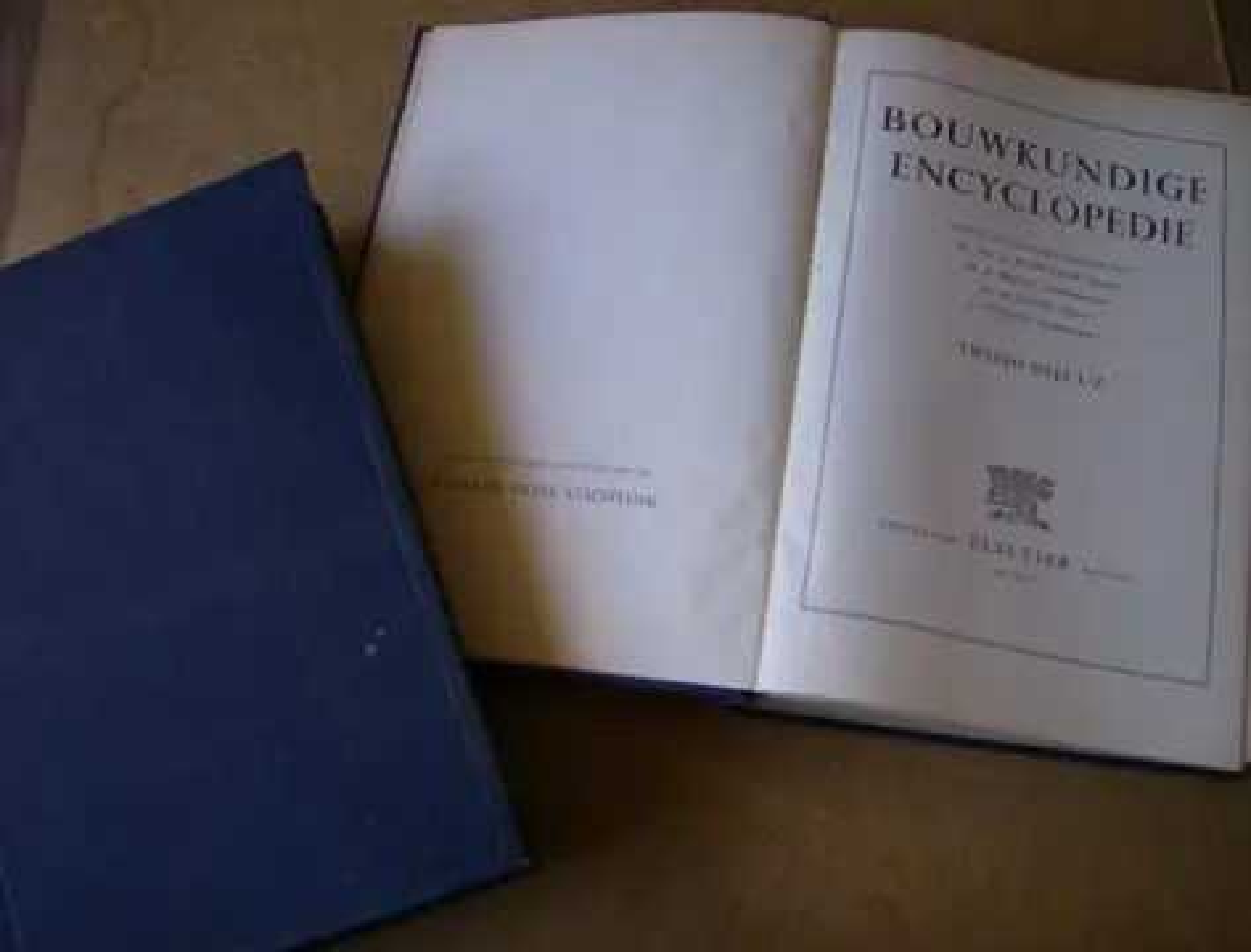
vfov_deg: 40.0
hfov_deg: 51.1
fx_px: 1308
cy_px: 476
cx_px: 626
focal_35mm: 36
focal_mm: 6
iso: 100
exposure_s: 1/74.3
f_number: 2.8
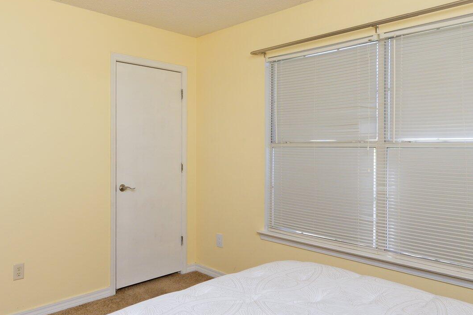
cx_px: 175
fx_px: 354
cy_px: 156
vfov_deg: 47.8
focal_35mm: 27
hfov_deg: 66.3
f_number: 9
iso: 500
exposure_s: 1/60
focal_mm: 14
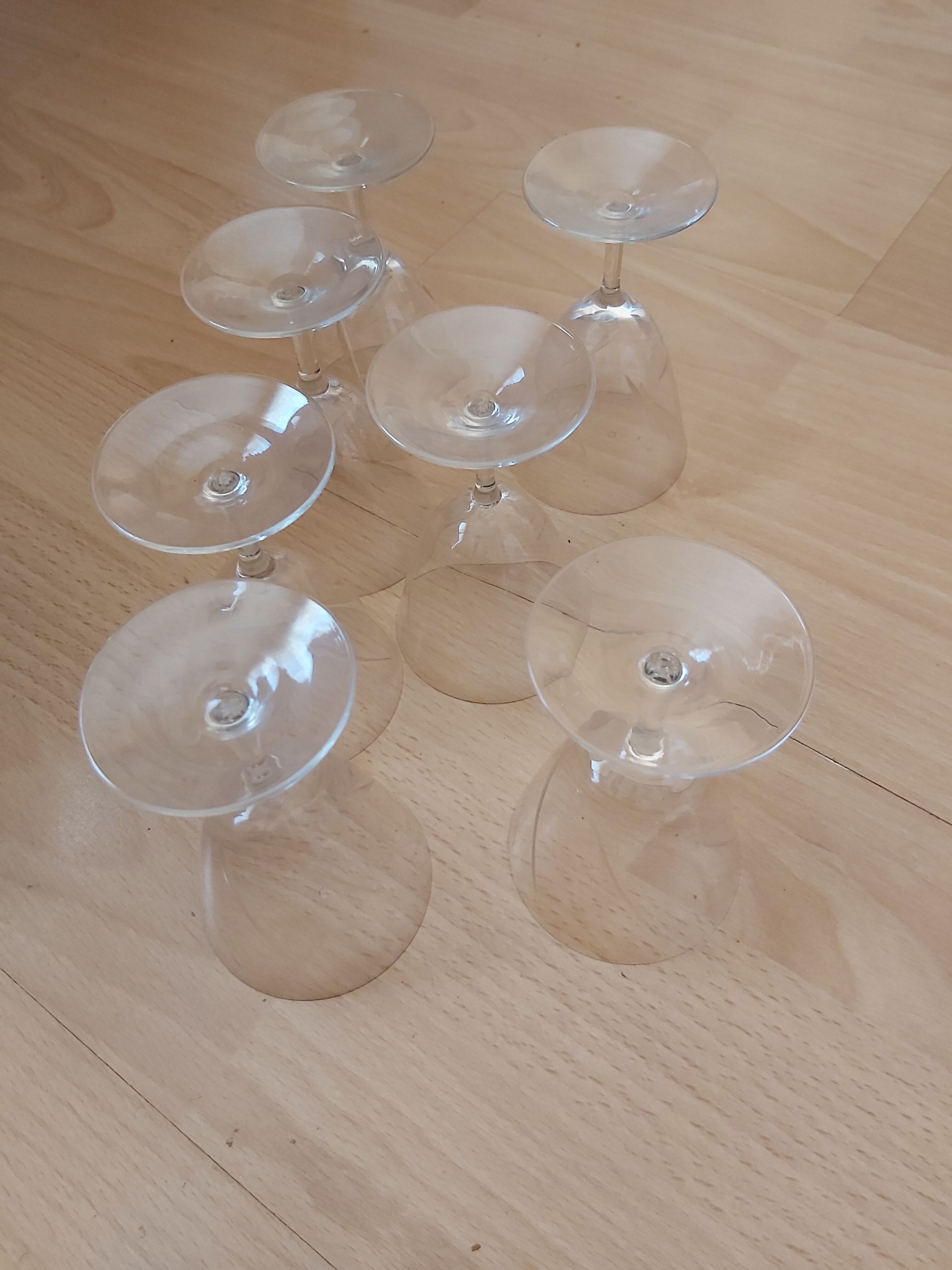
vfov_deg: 67.3
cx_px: 476
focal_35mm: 26
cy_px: 635
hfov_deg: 53.1
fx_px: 953
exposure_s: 1/50
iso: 250
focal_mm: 3.92
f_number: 1.7
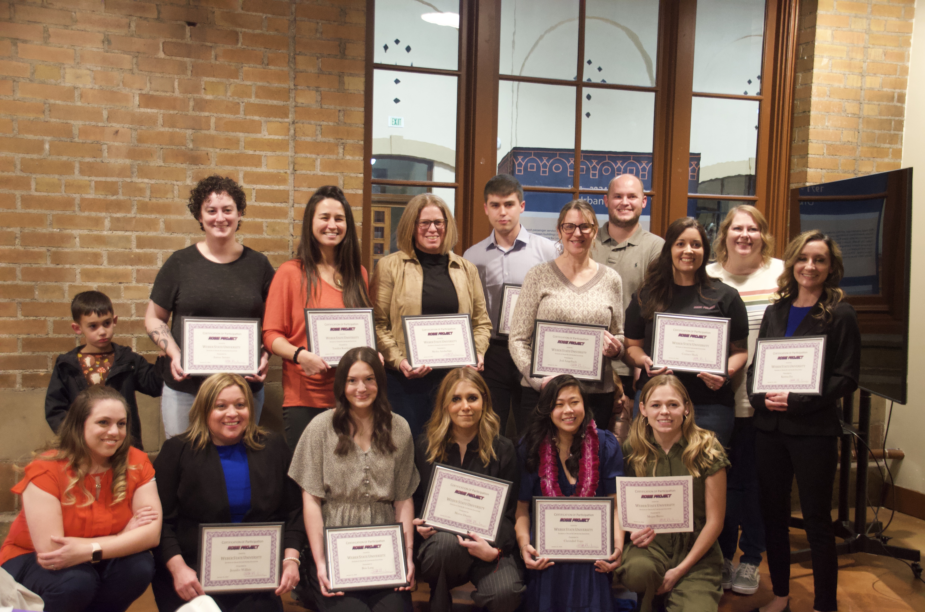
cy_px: 306
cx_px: 462
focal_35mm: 40
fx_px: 1038
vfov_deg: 32.9
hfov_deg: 48.0
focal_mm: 27
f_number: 4
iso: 2800
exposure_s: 1/30
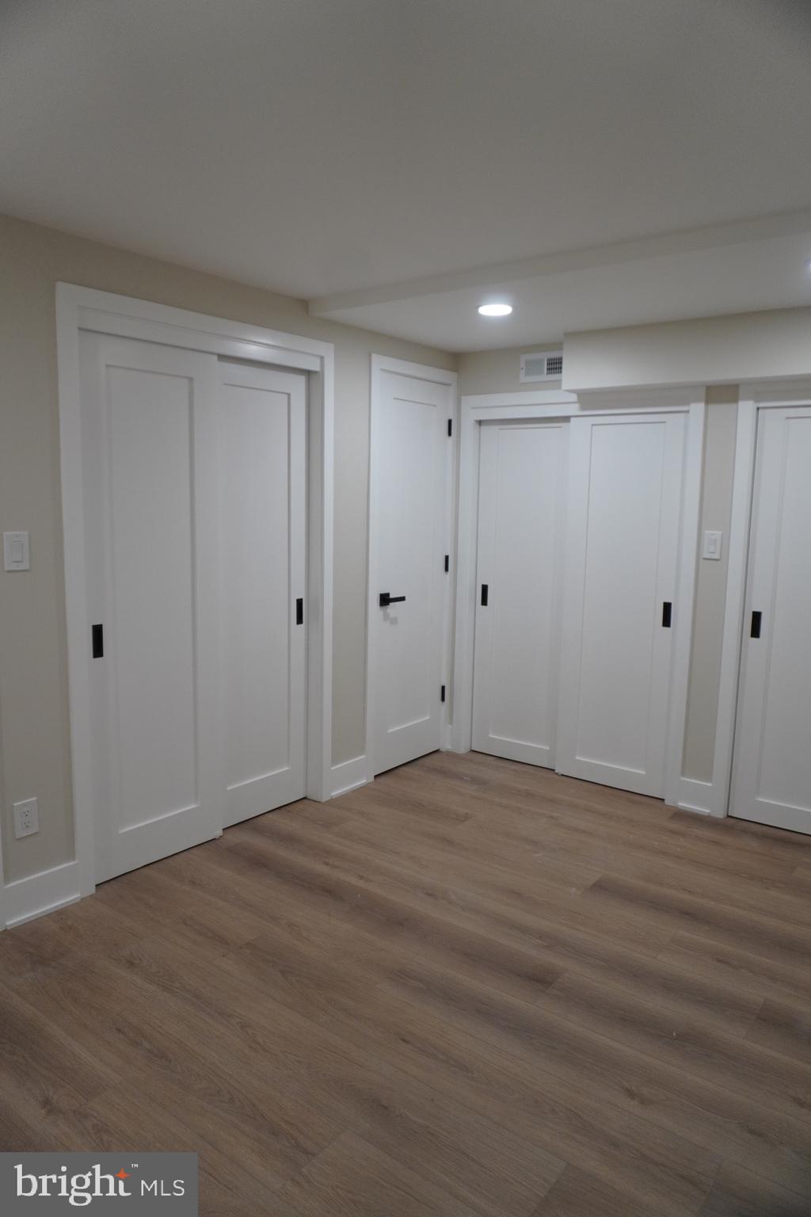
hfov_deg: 53.1
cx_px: 406
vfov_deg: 73.7
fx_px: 811
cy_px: 608
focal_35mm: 24
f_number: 4
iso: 800
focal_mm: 16
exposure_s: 1/160
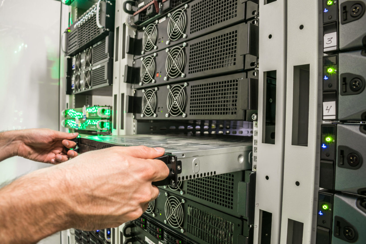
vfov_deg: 47.9
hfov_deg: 67.4
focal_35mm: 27
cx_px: 183
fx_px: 274
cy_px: 122
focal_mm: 18
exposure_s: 5
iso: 100
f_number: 6.3
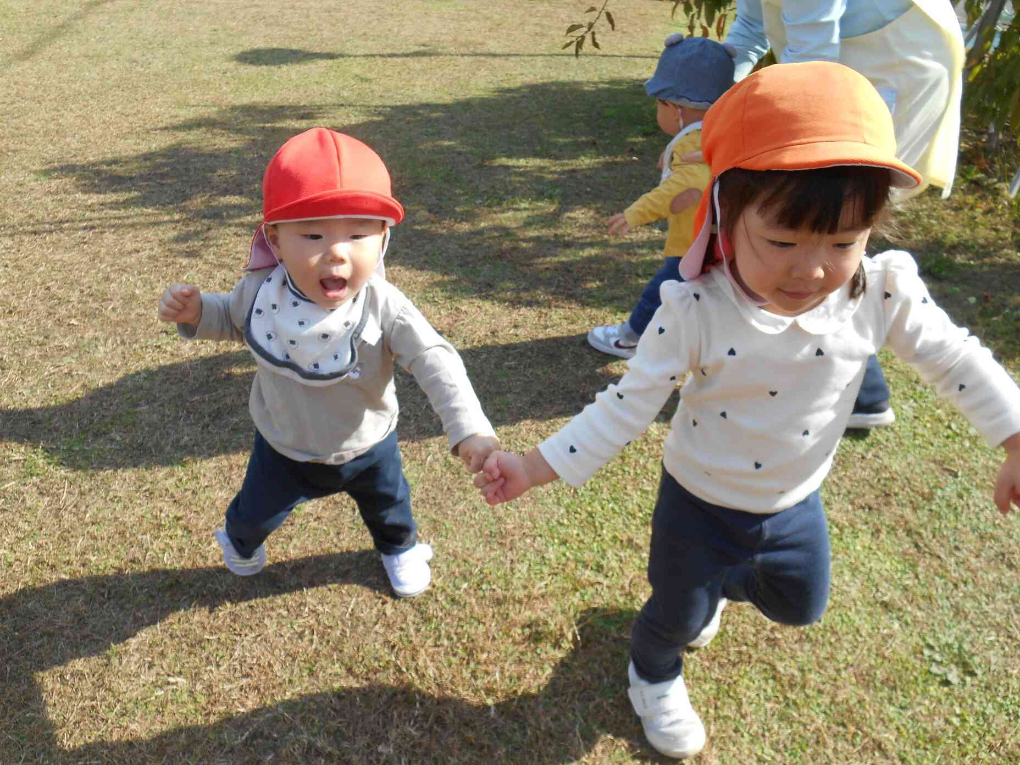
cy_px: 382
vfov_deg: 53.1
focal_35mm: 26
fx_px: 766
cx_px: 510
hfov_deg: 67.3
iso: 80
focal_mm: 4.7
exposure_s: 1/400
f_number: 3.4
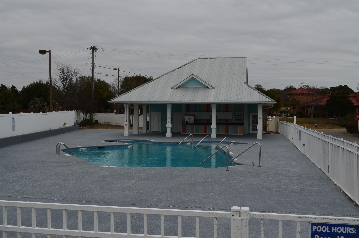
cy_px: 119
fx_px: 388
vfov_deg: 34.1
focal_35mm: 39
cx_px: 180
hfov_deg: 49.6
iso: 125
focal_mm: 26
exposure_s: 1/125
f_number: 11
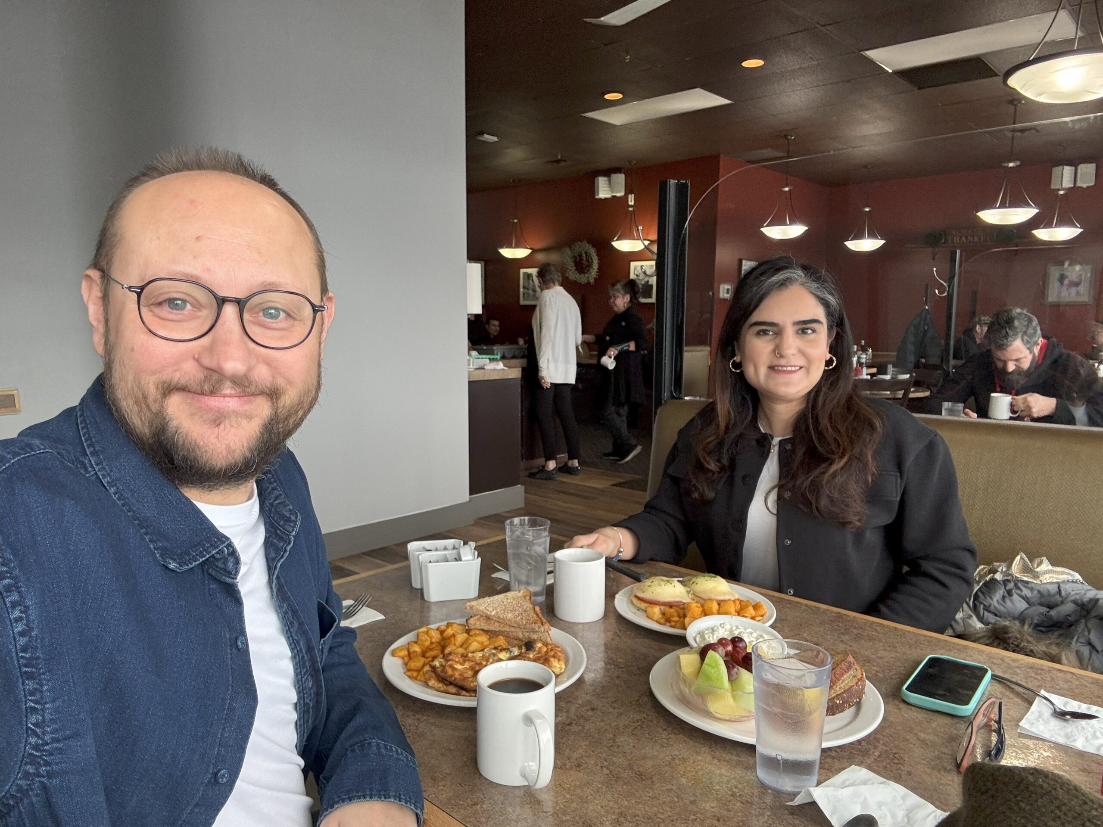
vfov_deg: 58.9
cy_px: 414
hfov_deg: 73.9
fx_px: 733
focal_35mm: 23
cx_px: 552
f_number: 1.9
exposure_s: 1/121
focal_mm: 2.69
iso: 80
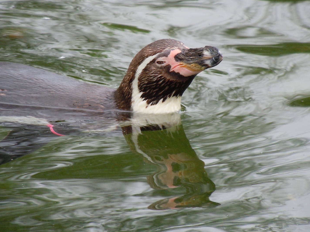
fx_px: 3036
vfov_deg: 4.4
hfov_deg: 5.8
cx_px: 157
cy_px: 112
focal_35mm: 339
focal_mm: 54
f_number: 5.6
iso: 250
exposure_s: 1/250
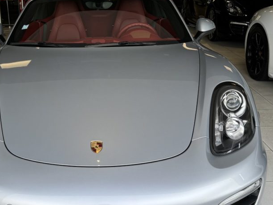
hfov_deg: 39.9
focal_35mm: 47
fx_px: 371
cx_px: 90
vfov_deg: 30.8
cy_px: 81
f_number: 1.78
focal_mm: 6.76
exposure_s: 1/582
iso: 80
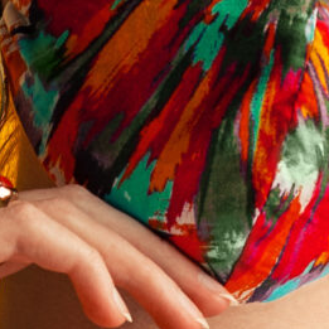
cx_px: -204
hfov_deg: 2.5
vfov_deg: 2.5
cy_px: -52
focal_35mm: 710
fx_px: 7635
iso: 200
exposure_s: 1/160
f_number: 5.6
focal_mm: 85
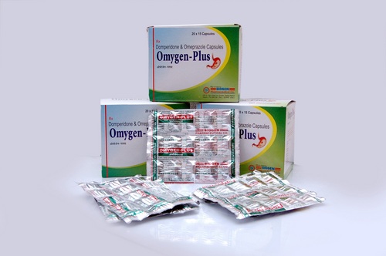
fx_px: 418
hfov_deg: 49.6
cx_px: 193
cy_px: 128
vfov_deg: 34.1
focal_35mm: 39
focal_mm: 26
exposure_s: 1/30
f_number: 8
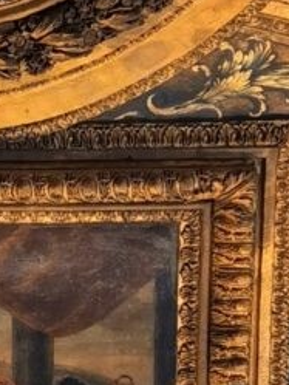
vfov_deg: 9.4
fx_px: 2336
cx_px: -107
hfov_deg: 7.0
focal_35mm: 210
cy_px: 20
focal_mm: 5.56
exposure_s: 1/100
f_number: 1.6
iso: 320
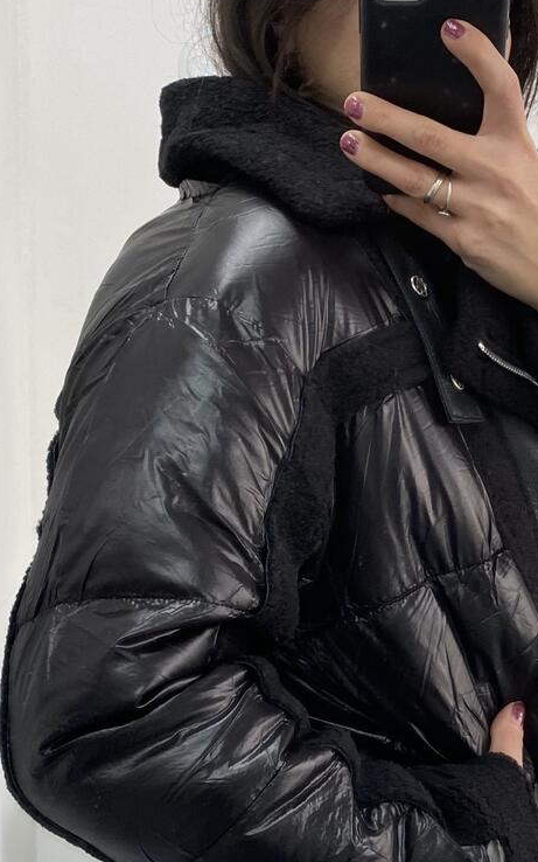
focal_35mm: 56
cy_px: 617
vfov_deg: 35.7
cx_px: 464
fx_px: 1314
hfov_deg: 22.7
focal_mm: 4.25
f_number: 1.8
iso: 125
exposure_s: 1/121
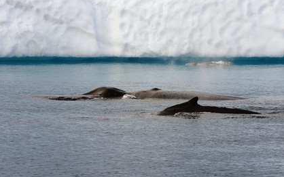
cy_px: 89
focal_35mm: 287
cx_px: 142
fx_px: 2221
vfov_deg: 4.6
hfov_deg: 7.3
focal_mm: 280
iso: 400
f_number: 8
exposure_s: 1/640
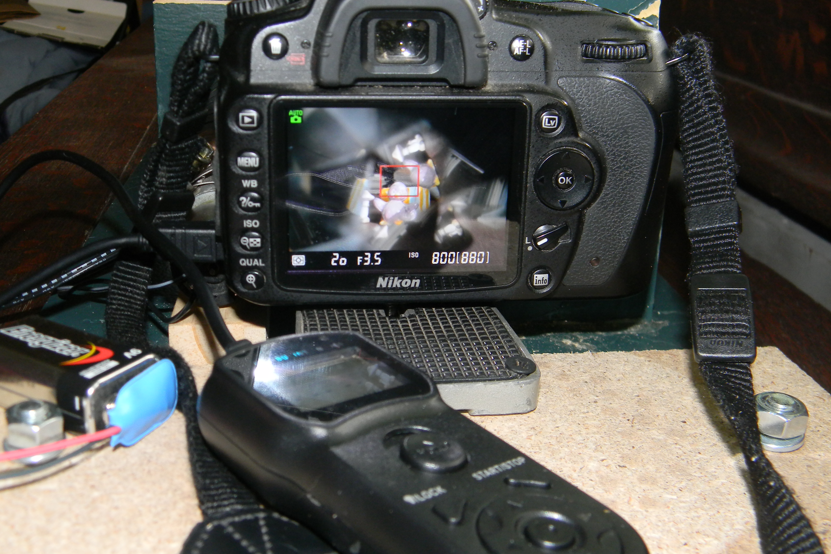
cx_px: 412
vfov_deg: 31.2
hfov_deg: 45.4
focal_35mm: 43
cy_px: 261
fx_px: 993
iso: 200
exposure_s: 1/30
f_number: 3.8
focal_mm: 7.3
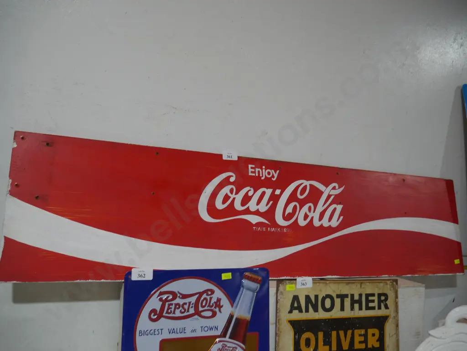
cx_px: 234
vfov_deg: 49.8
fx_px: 378
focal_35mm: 28
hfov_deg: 63.4
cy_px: 176
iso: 400
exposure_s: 1/60
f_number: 3.5
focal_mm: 14
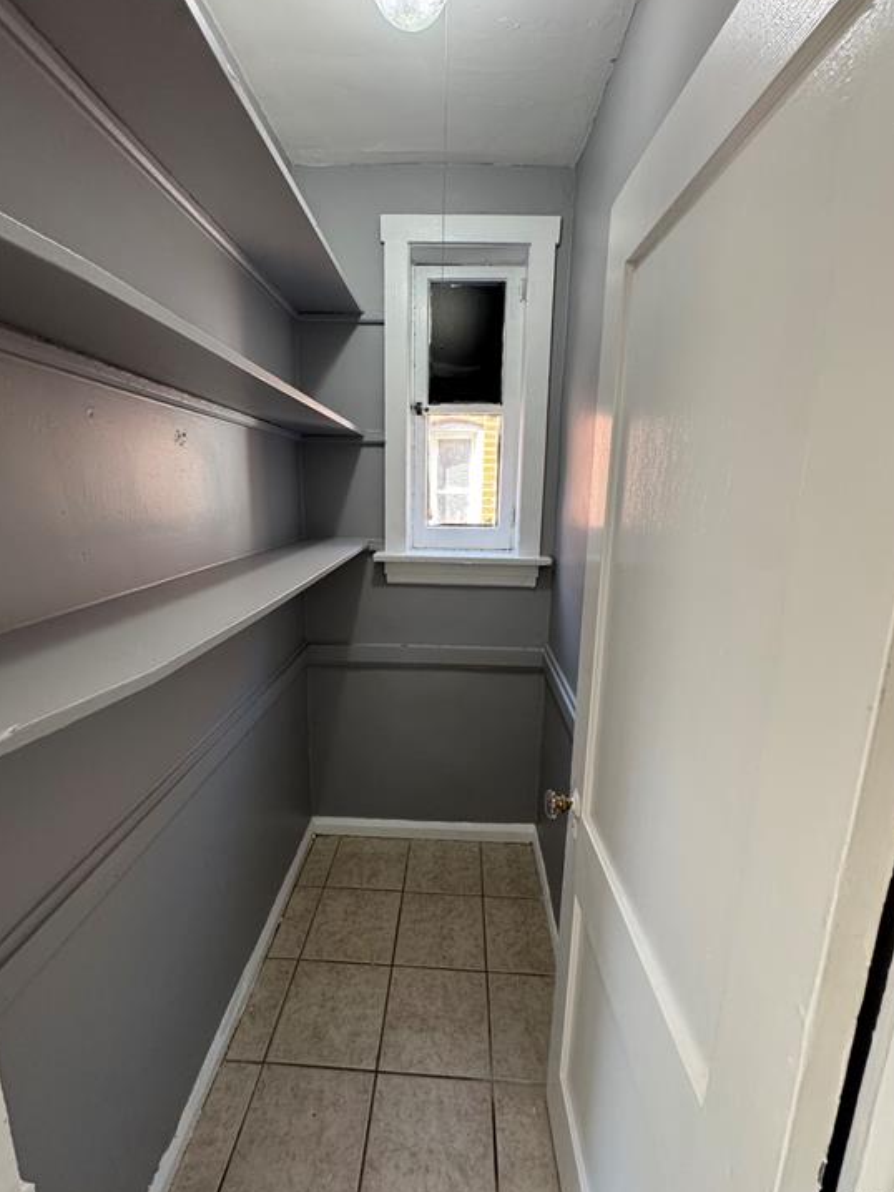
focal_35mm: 15
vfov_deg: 98.2
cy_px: 589
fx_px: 516
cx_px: 440
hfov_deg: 81.8
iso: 320
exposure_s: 1/120
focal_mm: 2.22
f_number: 2.2
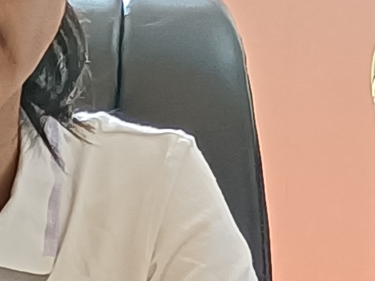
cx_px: -160
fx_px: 2481
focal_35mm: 229
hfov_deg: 8.5
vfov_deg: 6.5
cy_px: 269
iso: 644
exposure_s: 1/50
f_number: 1.9
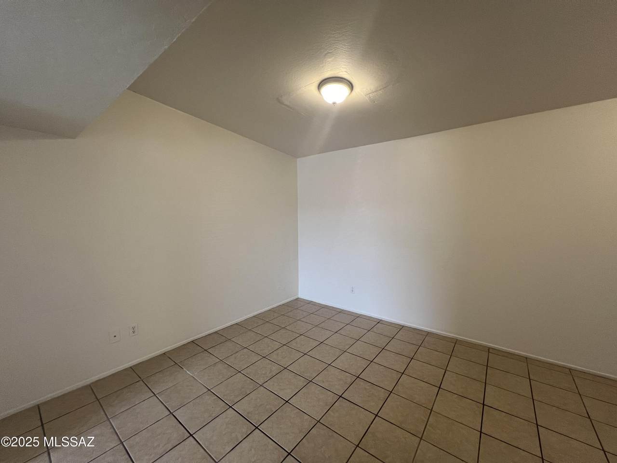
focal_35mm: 13
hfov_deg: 106.2
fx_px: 232
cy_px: 232
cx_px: 308
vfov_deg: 89.9
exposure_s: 1/120
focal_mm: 1.57
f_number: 1.8
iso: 160
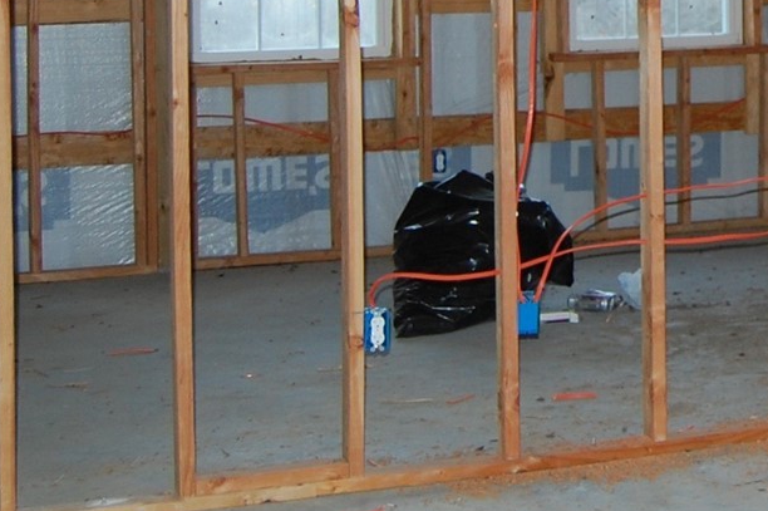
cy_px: -91
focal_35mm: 90
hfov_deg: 21.4
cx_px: 861
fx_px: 1918
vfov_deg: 14.7
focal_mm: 18
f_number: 3.5
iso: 400
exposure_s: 1/60
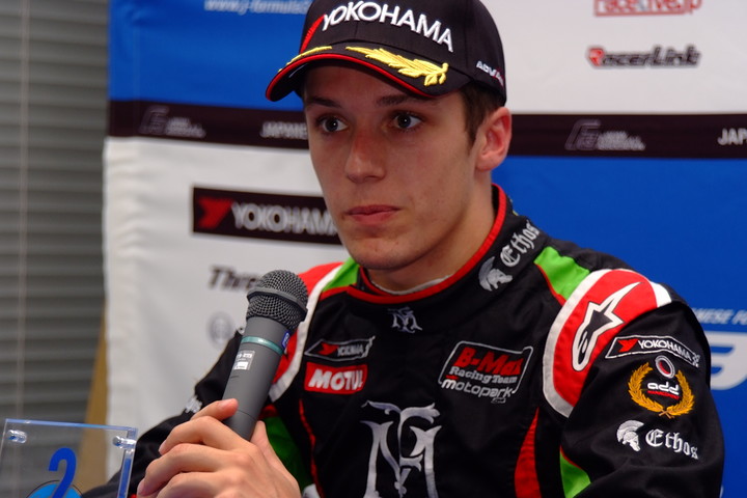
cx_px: 374
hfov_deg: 13.0
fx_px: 3278
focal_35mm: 158
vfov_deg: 8.7
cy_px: 249
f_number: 5.6
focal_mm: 105
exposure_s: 1/250
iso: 400
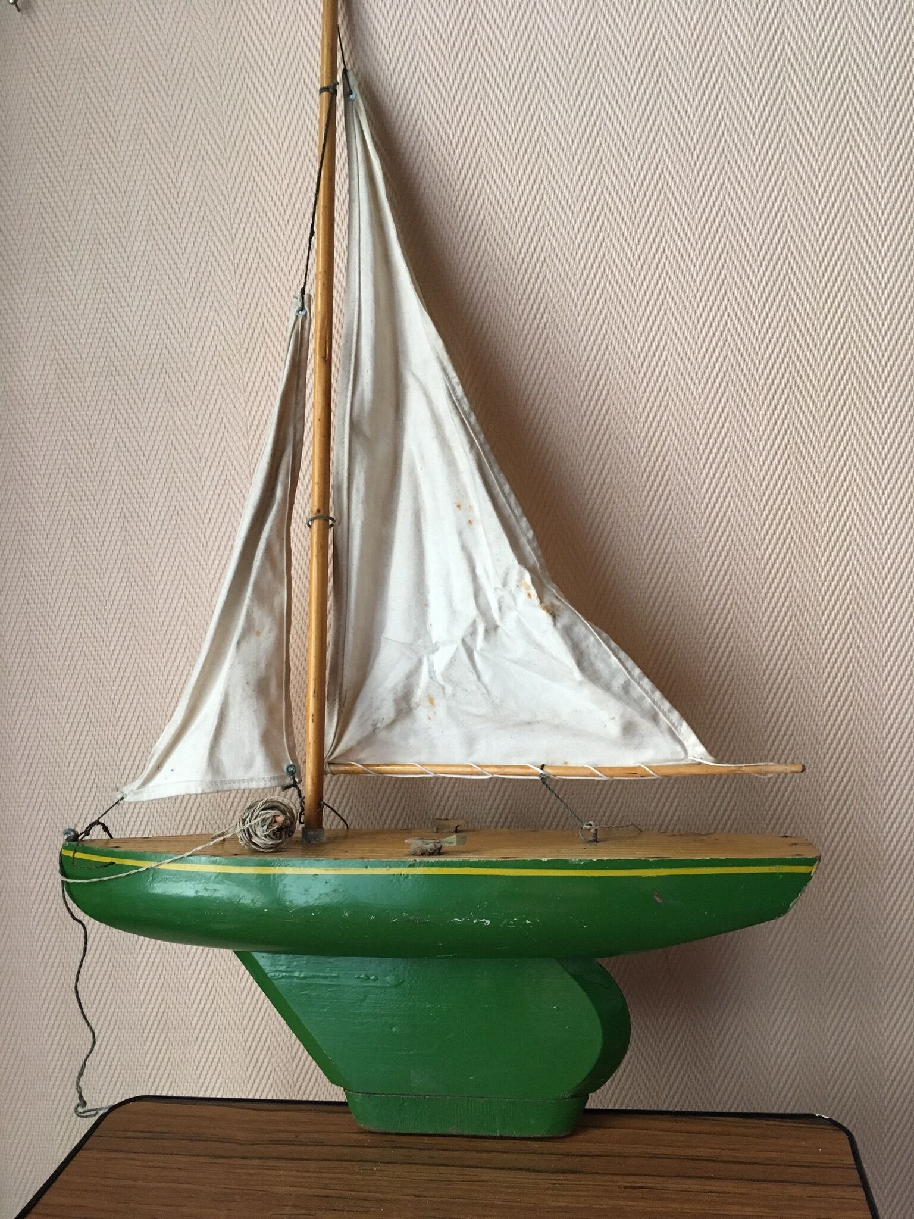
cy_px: 610
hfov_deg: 48.2
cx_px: 457
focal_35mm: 29
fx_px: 1021
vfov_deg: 61.7
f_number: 2.2
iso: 125
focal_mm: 4.15
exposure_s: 1/30
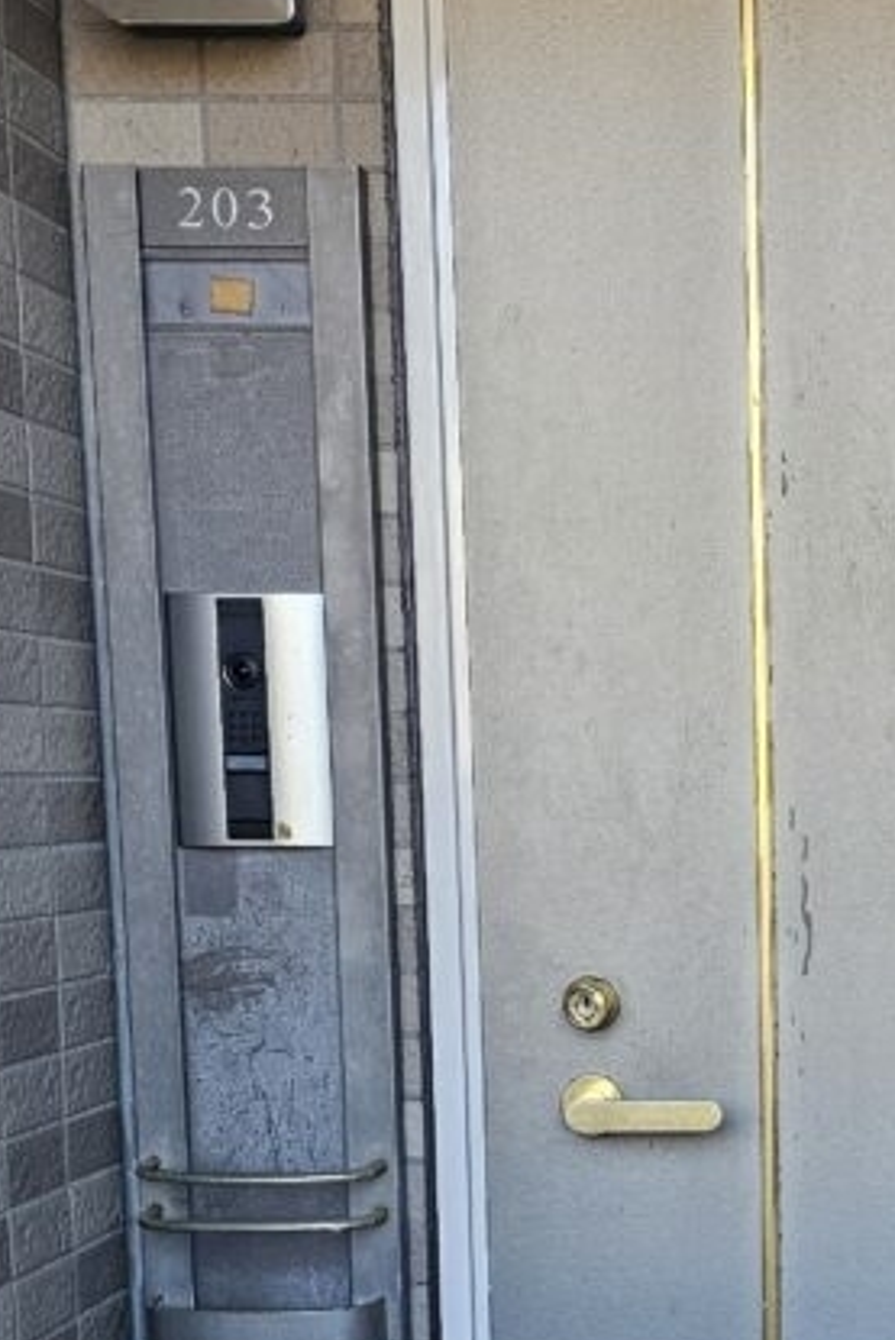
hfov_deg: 21.8
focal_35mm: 59
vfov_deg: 32.9
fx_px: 2198
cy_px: 1078
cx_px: 985
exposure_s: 1/190
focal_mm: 6.3
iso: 160
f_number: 1.7
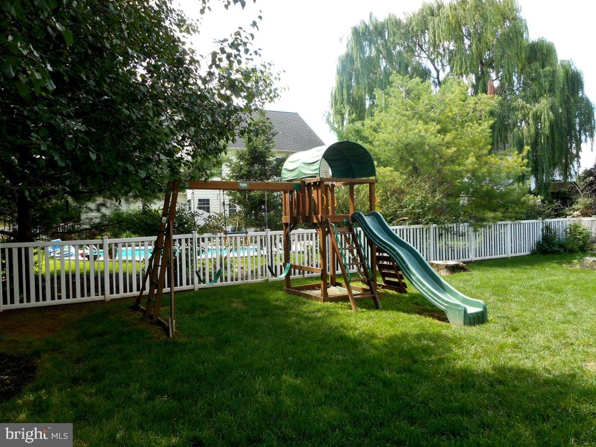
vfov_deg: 54.9
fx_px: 430
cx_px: 298
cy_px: 224
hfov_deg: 69.4
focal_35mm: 25
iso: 80
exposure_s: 1/125
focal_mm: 4.5
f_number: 3.7
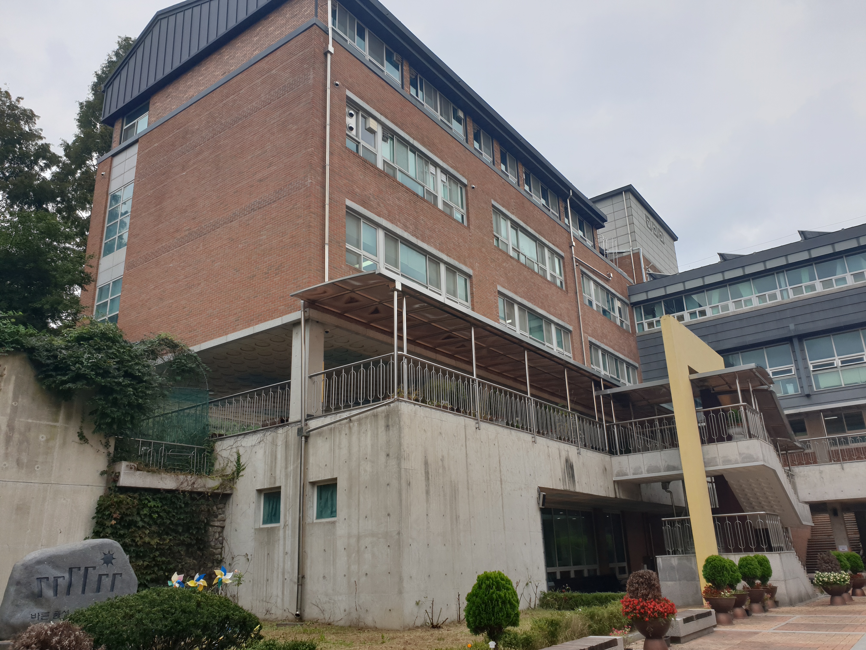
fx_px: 650
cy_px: 325
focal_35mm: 26
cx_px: 433
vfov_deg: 53.1
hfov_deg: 67.3
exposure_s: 1/799
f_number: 2.4
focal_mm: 4.3
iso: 50
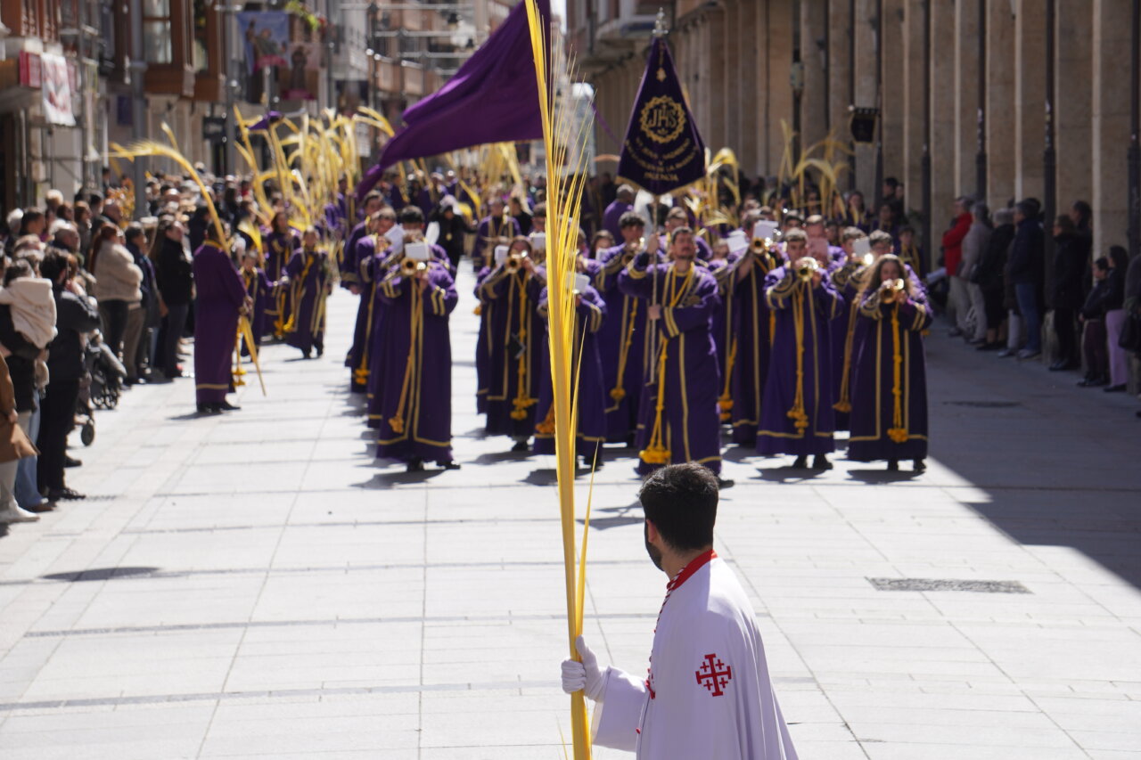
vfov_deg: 8.8
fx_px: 4943
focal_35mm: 156
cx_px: 570
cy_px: 380
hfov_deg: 13.2
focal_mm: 104
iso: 100
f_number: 7.1
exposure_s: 1/320
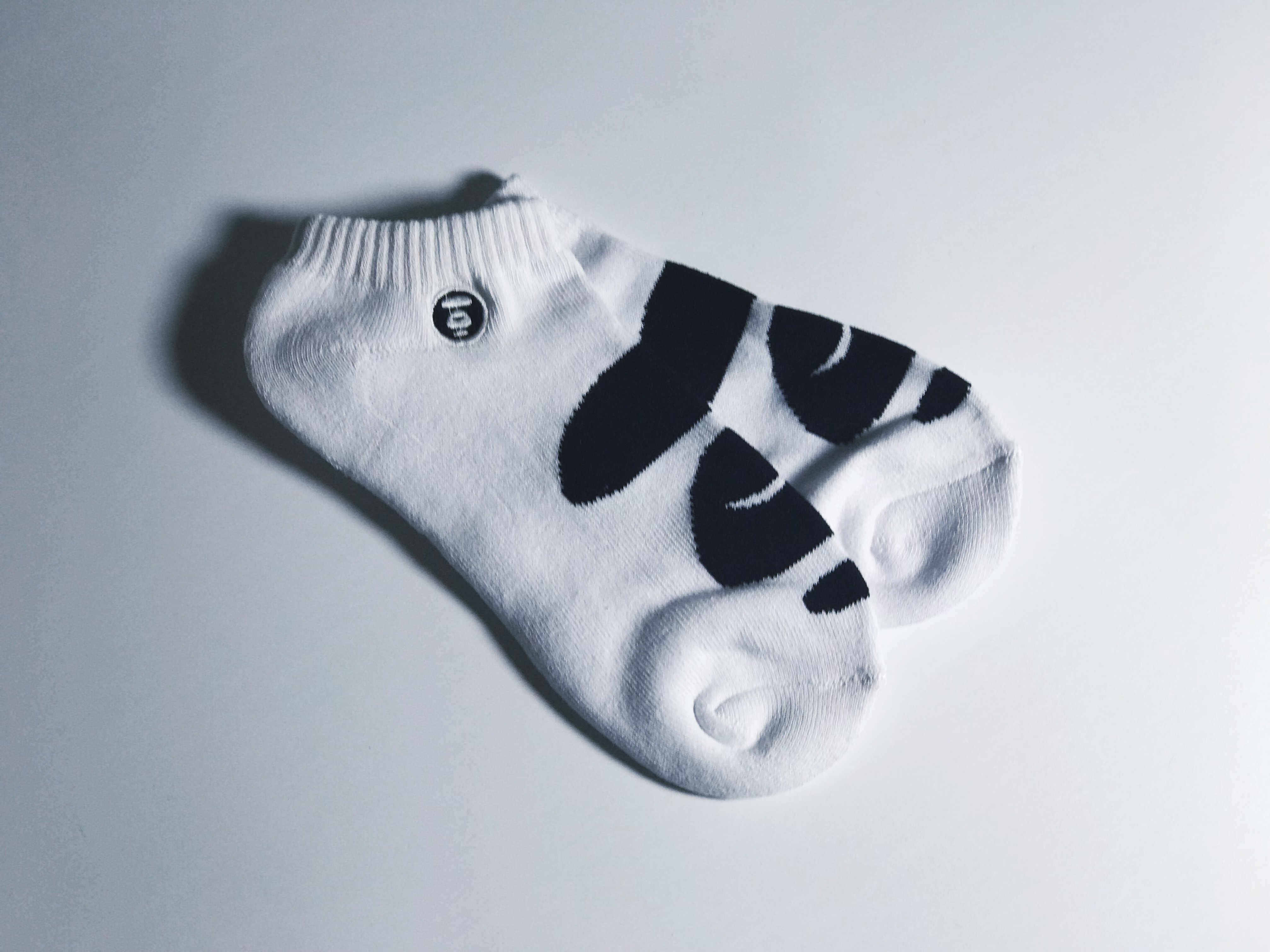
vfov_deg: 25.7
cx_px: 635
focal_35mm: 57
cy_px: 476
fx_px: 2091
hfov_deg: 33.8
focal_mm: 6.6
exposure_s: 1/116
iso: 20
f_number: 2.8
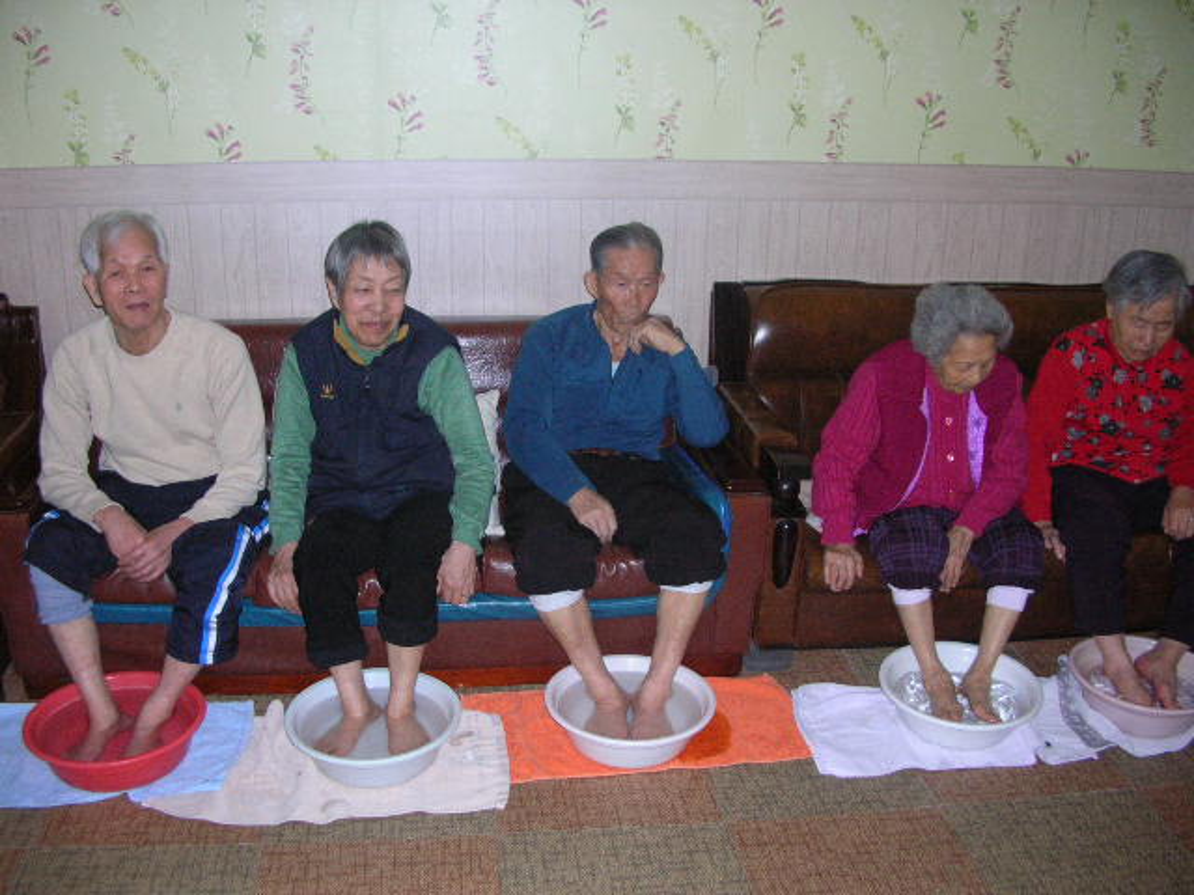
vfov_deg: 40.7
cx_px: 597
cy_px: 448
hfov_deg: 52.6
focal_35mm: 35
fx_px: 1207
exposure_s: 1/60.1
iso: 156
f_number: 2.8
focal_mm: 5.8
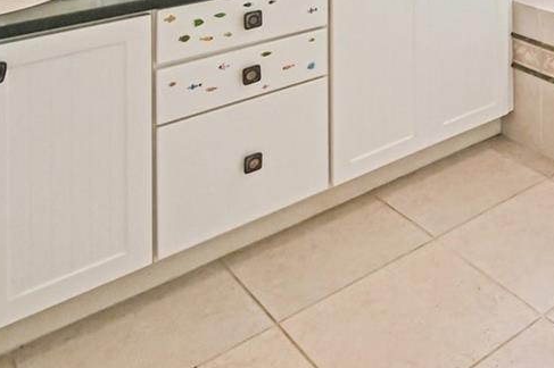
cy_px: -217
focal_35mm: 46
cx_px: 589
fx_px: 707
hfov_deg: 36.9
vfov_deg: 22.6
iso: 400
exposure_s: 1/50
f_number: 8
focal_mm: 14
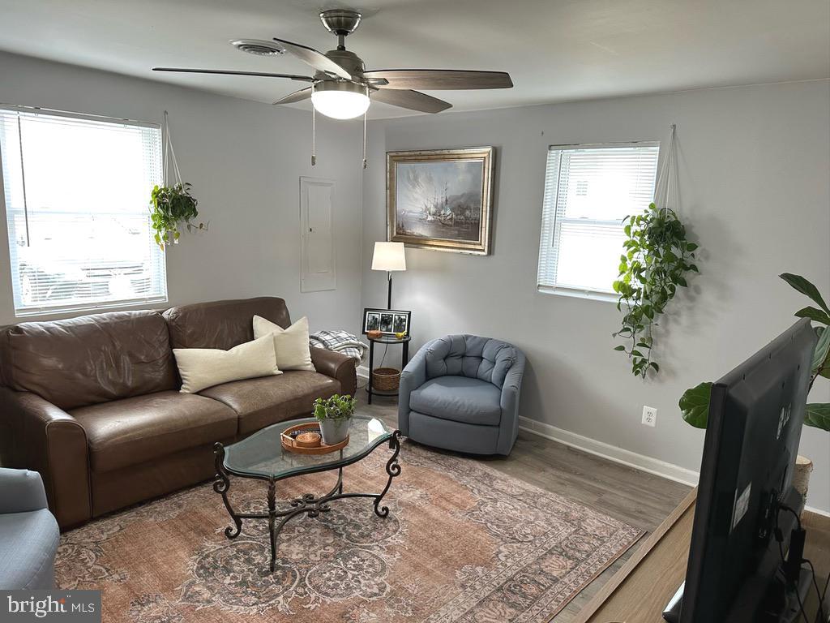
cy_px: 312
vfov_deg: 56.8
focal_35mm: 24
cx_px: 415
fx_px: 575
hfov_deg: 71.6
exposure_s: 1/60
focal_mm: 6.86
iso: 125
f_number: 1.78
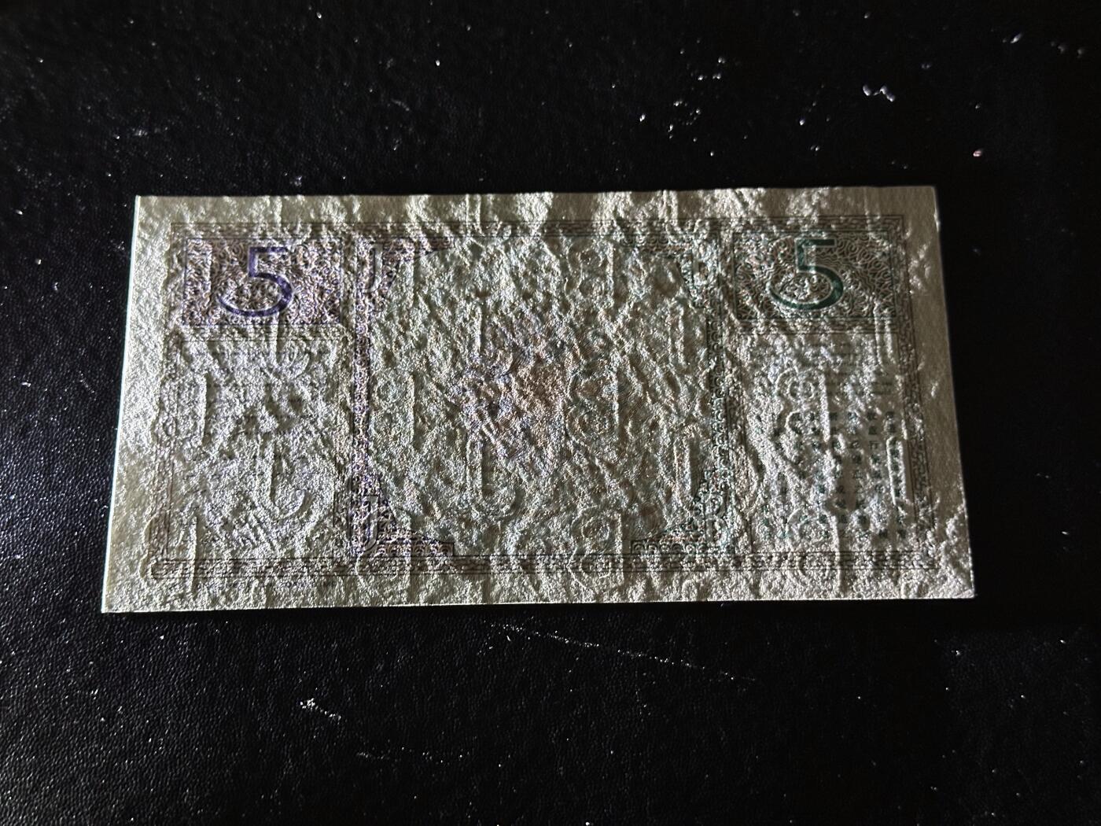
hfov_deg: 39.7
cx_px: 550
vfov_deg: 30.3
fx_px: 1527
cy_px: 413
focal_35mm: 48
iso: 400
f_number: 1.78
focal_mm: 6.86
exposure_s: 1/25
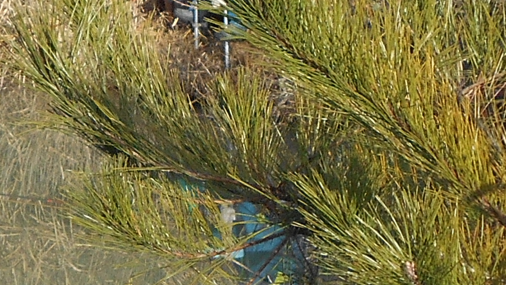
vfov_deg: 5.1
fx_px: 3167
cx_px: 179
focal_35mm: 236
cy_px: 69
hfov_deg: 9.1
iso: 80
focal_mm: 7.7
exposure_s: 1/320
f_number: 4.2
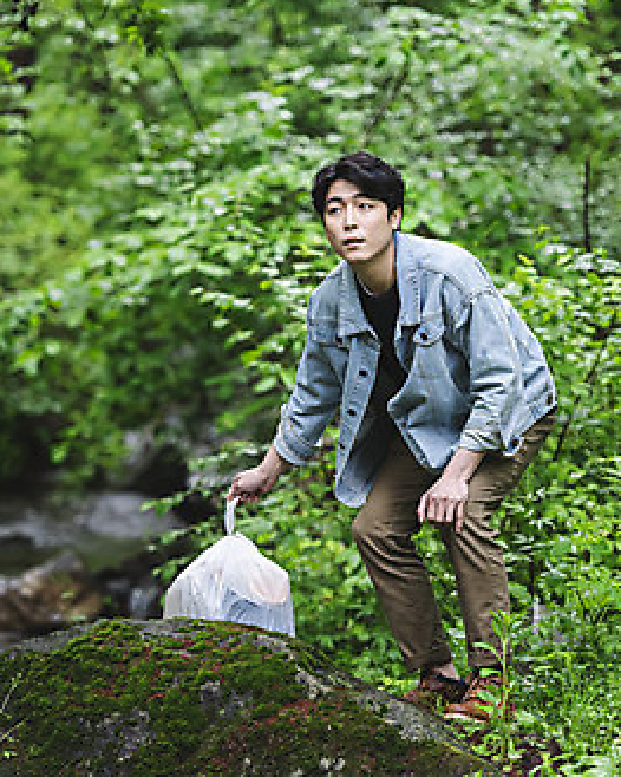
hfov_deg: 10.0
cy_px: 364
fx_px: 3540
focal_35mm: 154
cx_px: 313
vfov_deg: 12.5
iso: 800
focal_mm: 135
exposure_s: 1/320
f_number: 2.8
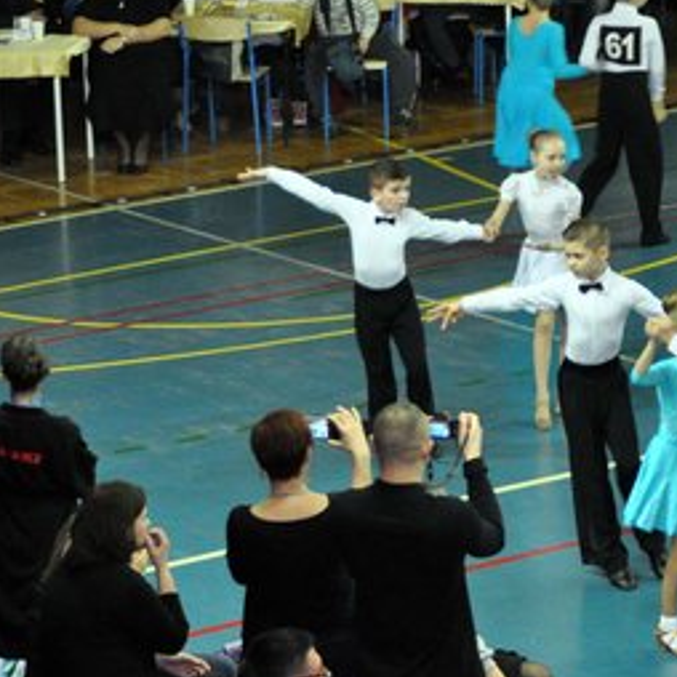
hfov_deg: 8.3
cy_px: 131
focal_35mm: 212
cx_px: 301
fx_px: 4693
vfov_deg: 8.2
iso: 1600
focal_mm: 65
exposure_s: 1/60
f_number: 5
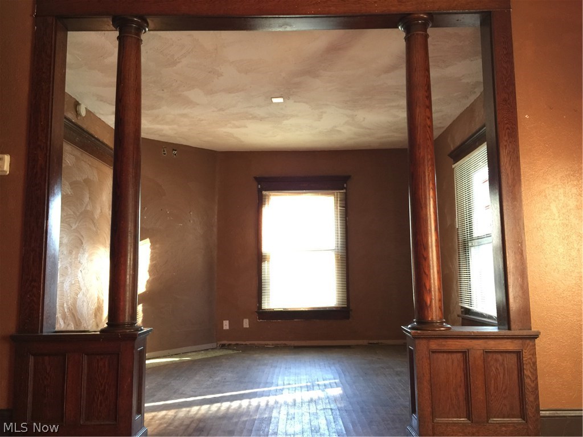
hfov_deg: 61.7
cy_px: 218
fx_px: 488
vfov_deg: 48.2
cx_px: 292
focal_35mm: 29
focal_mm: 4.15
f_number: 2.2
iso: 64
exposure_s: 1/15
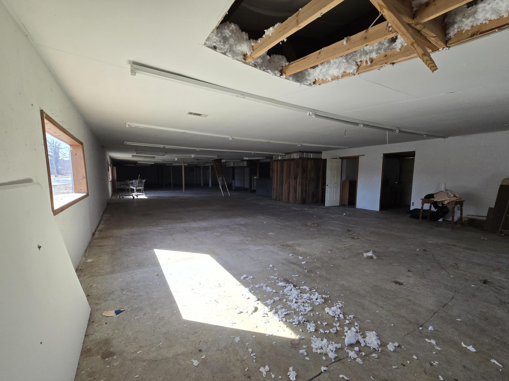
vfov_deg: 85.6
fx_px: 206
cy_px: 201
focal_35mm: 14
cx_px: 258
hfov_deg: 102.1
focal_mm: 2.2
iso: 100
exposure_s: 1/120
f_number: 2.2
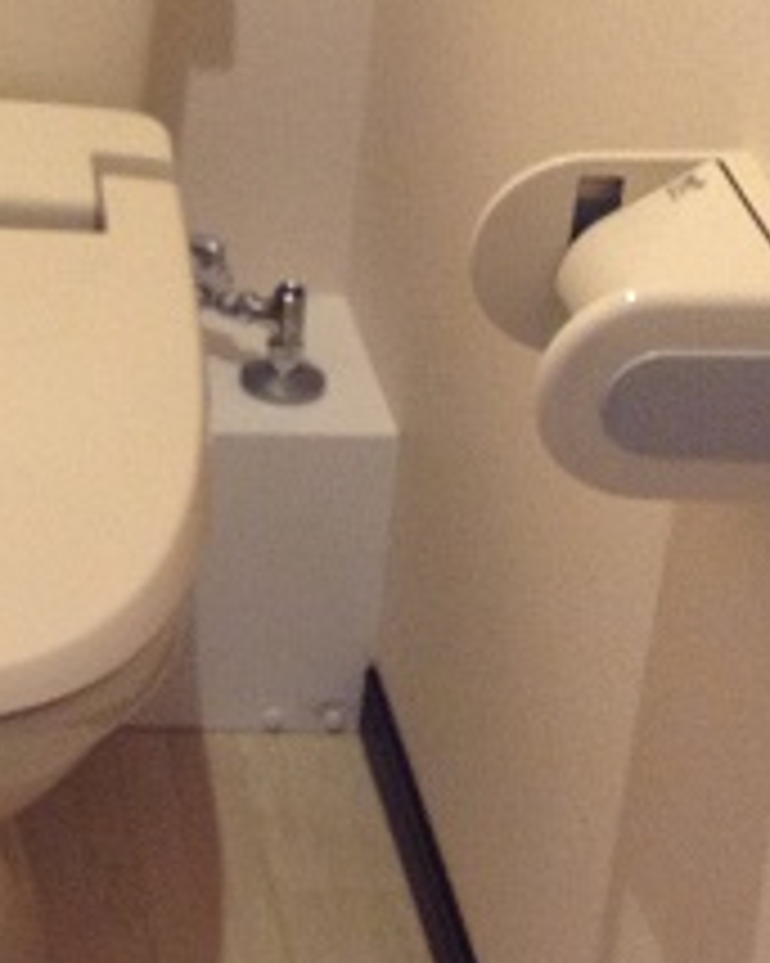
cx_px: -207
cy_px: 124
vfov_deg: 15.4
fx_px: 3535
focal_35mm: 124
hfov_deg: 12.1
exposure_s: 1/17
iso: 100
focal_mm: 4.28
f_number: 2.4
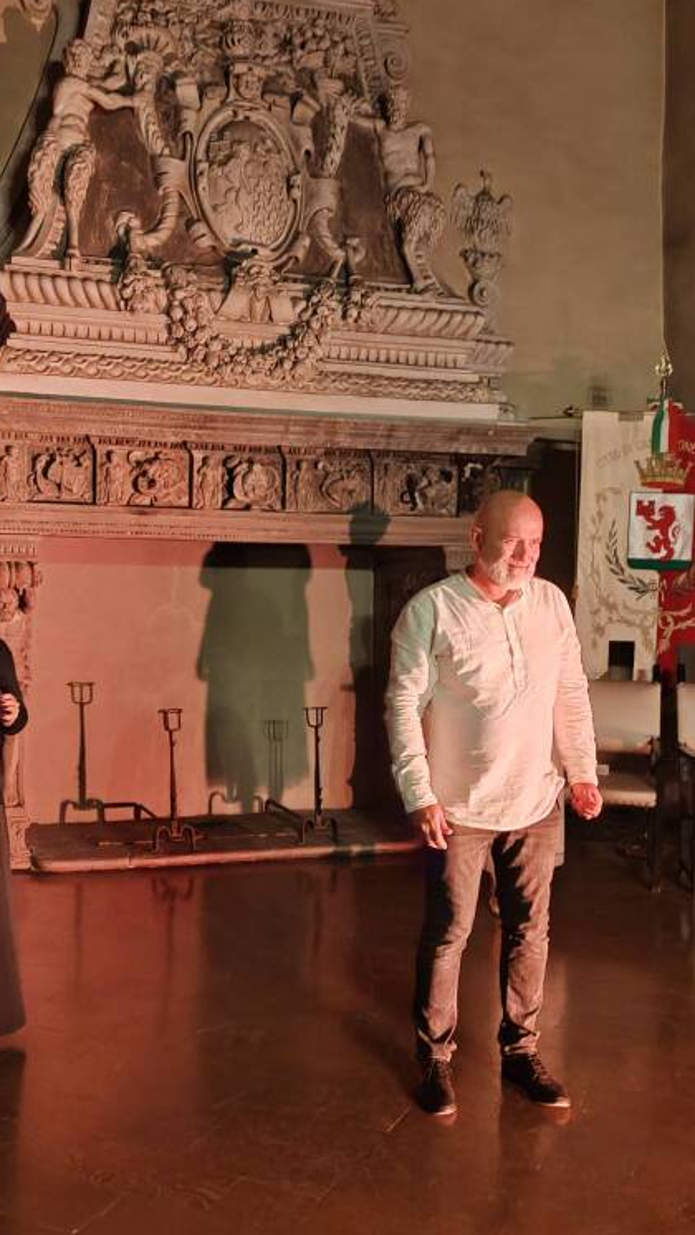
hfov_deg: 31.7
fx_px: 1211
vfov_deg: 54.0
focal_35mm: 37
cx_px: 223
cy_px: 601
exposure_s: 1/33
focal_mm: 6.12
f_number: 1.9
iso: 2500
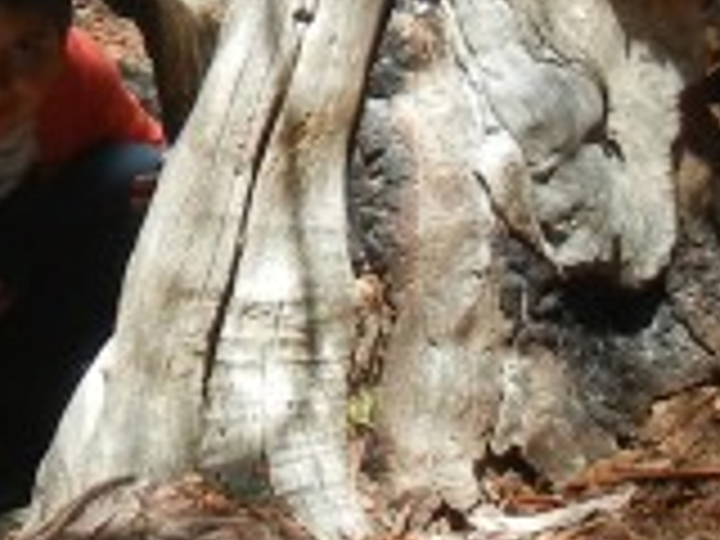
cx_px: -86
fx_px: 3994
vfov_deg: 7.7
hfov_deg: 10.2
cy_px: 18
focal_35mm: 192
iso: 160
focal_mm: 5.4
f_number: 3.5
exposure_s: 1/292
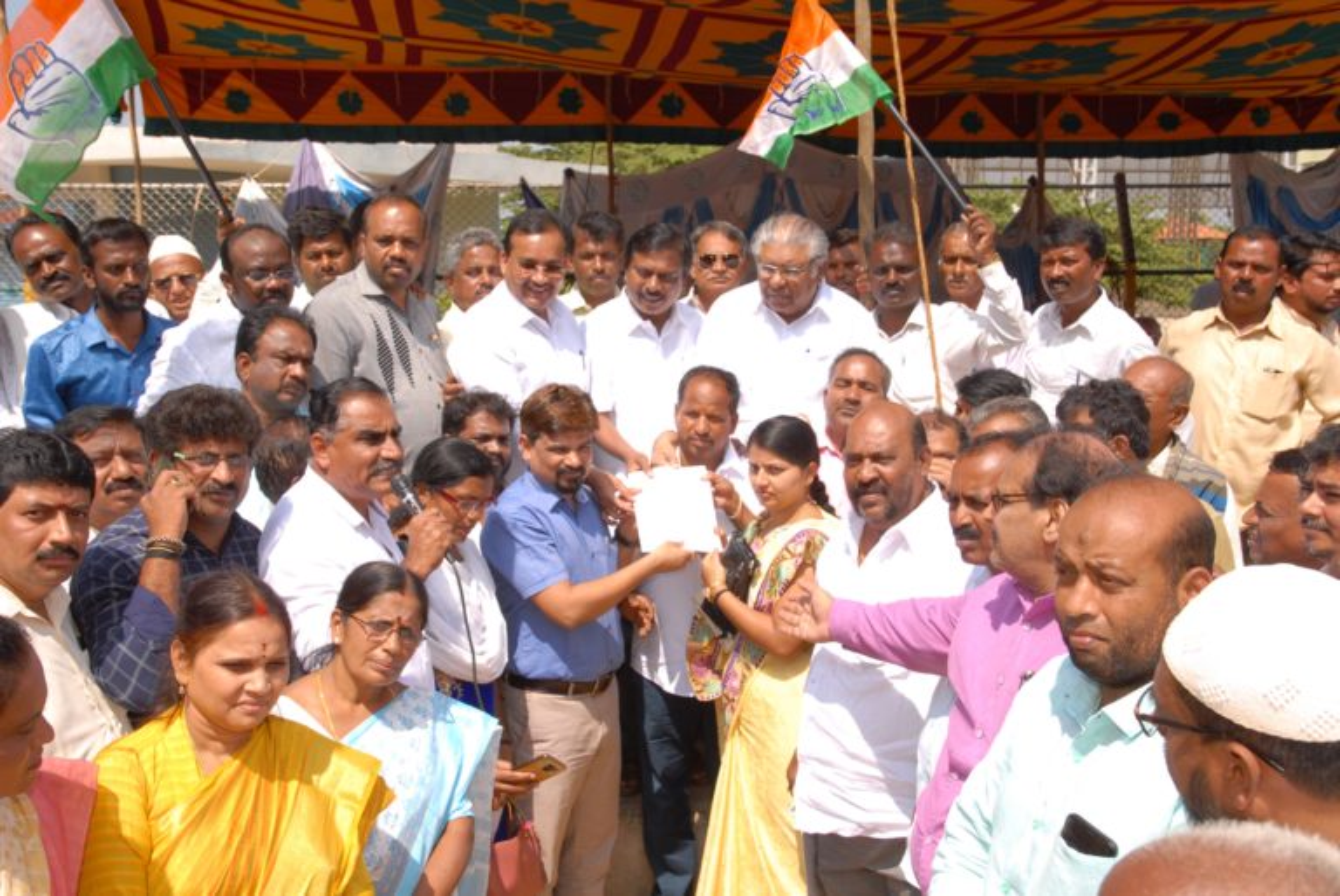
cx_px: 670
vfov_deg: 35.6
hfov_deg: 51.2
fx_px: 1397
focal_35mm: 38
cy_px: 448
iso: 125
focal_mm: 25
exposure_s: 1/200
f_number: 6.3
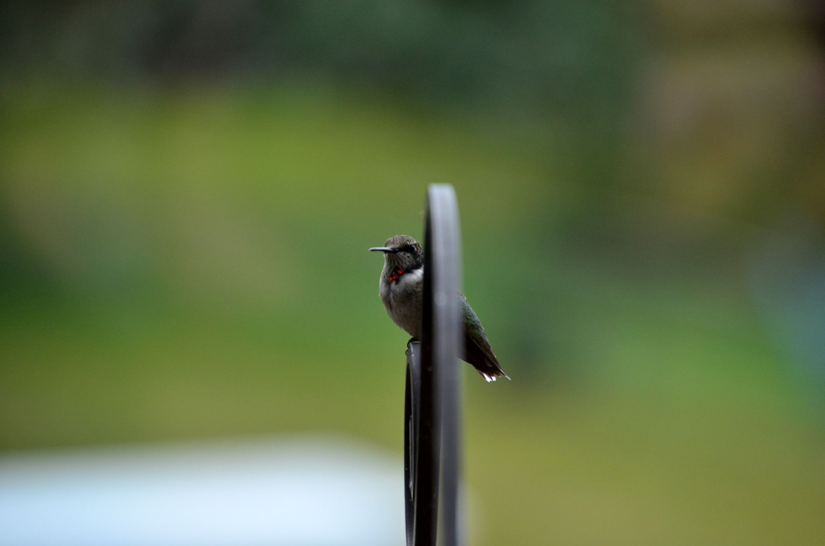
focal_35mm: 600
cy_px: 273
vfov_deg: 2.3
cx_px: 412
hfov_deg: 3.4
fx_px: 13720
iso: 640
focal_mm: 400
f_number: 6.3
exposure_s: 1/400
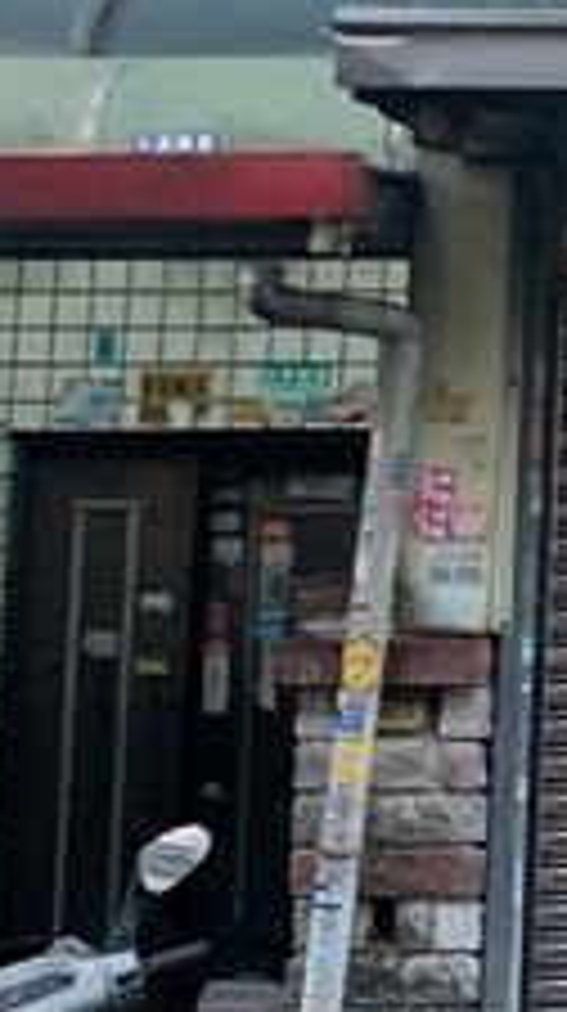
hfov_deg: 8.7
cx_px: 1530
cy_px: 279
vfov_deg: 17.7
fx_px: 3245
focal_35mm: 121
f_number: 1.8
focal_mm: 4.25
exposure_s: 1/120
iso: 100
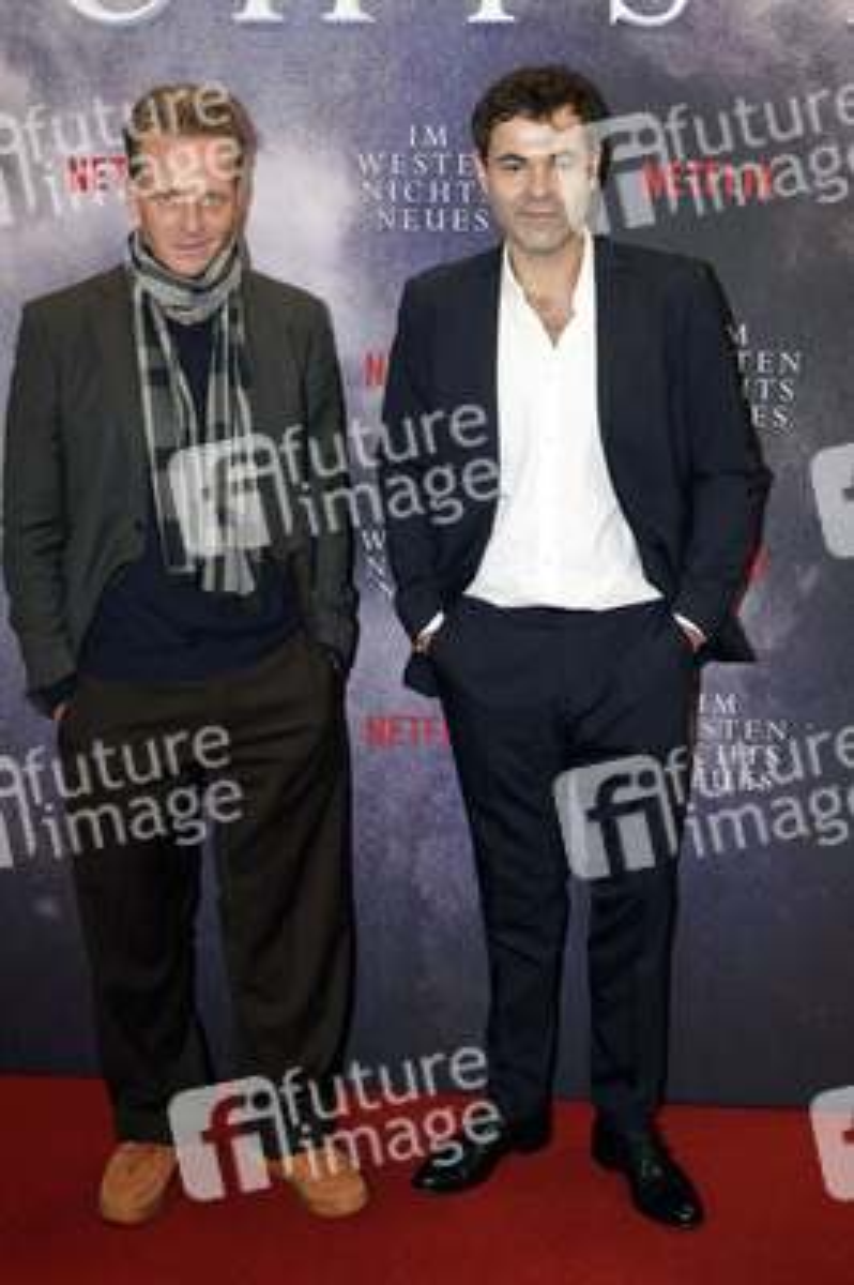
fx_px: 1426
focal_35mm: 40
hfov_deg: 33.3
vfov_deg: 48.5
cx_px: 427
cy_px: 642
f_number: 5.6
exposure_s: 1/160
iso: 640
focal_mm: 40
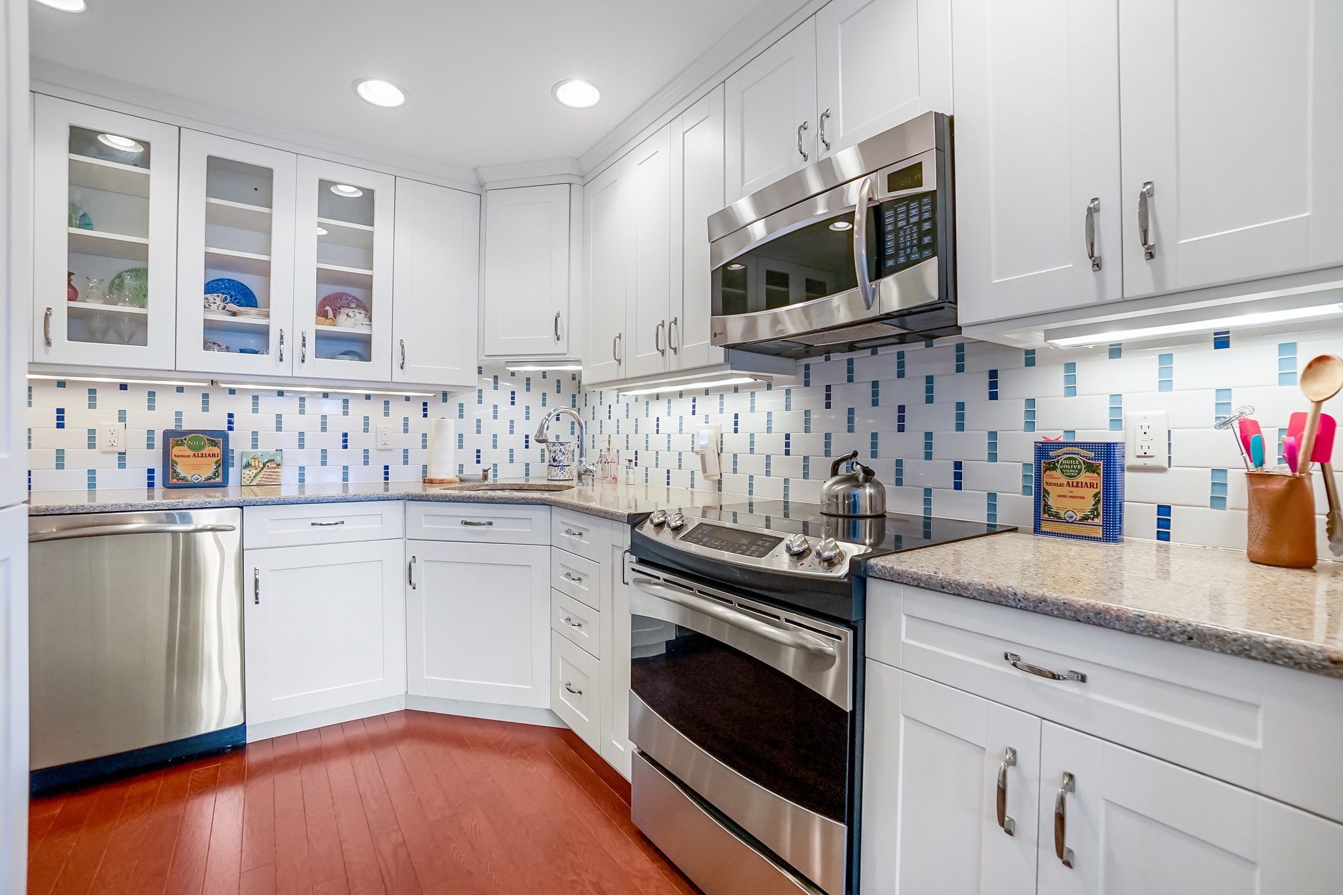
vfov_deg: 77.3
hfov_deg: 100.4
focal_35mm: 15
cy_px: 448
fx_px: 559
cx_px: 672
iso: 500
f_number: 4
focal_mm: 10
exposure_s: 1/50
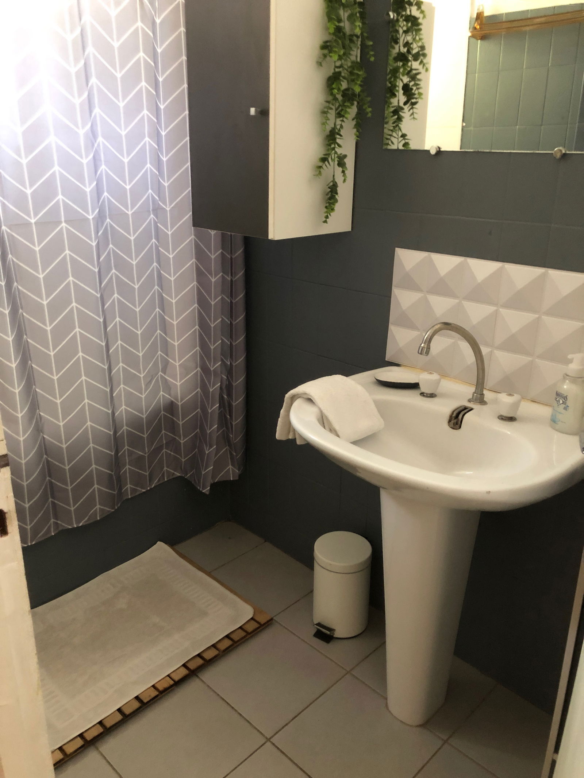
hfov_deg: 49.7
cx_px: 292
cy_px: 389
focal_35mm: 28
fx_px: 630
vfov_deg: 63.4
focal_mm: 3.99
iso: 100
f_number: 1.8
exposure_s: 1/5
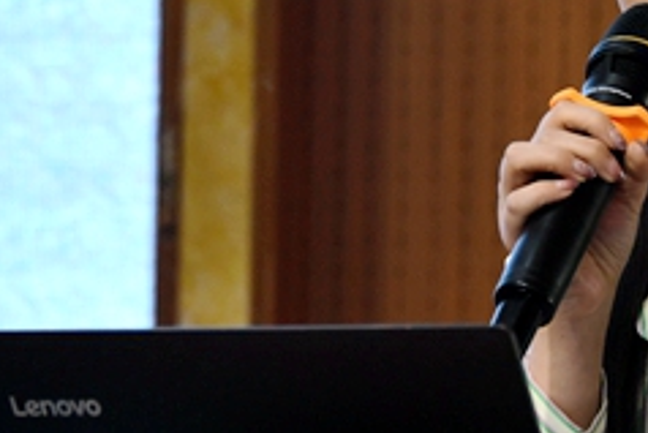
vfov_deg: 3.3
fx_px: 7564
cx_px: 387
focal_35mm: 420
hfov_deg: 4.9
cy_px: 178
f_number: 5.6
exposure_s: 1/125
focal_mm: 125
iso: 900
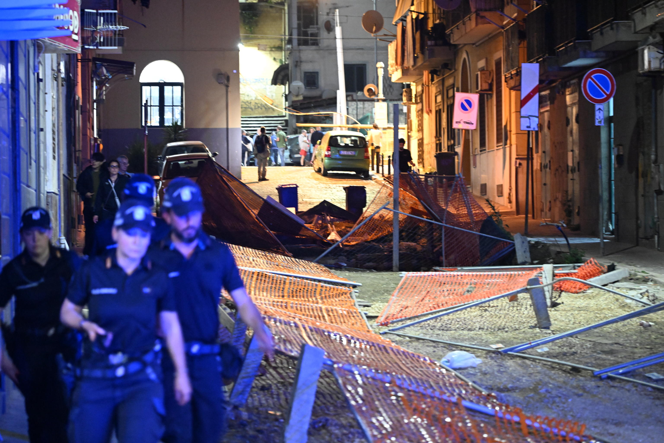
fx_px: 2213
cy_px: 222
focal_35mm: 120
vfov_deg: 11.4
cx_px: 332
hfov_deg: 17.1
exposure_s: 1/20
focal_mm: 120
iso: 6400
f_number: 4
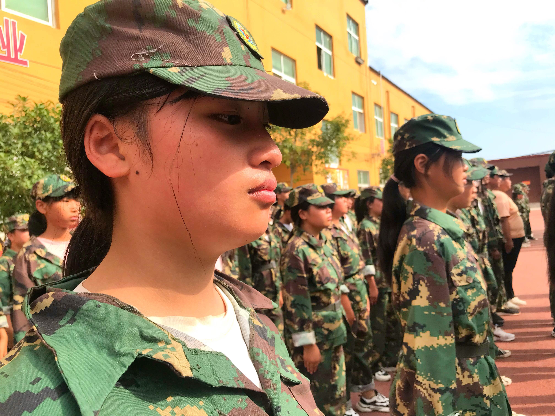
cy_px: 208
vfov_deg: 49.7
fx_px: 449
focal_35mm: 28
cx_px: 278
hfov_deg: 63.4
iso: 20
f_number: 1.8
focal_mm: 3.99
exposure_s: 1/1198
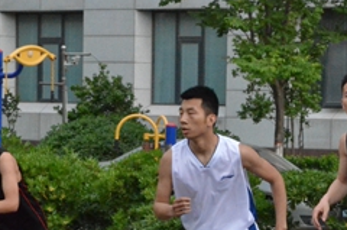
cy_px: 281
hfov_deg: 9.8
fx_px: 1984
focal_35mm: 206
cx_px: 427
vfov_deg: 6.6
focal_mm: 55
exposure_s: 1/1500
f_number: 19
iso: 6400
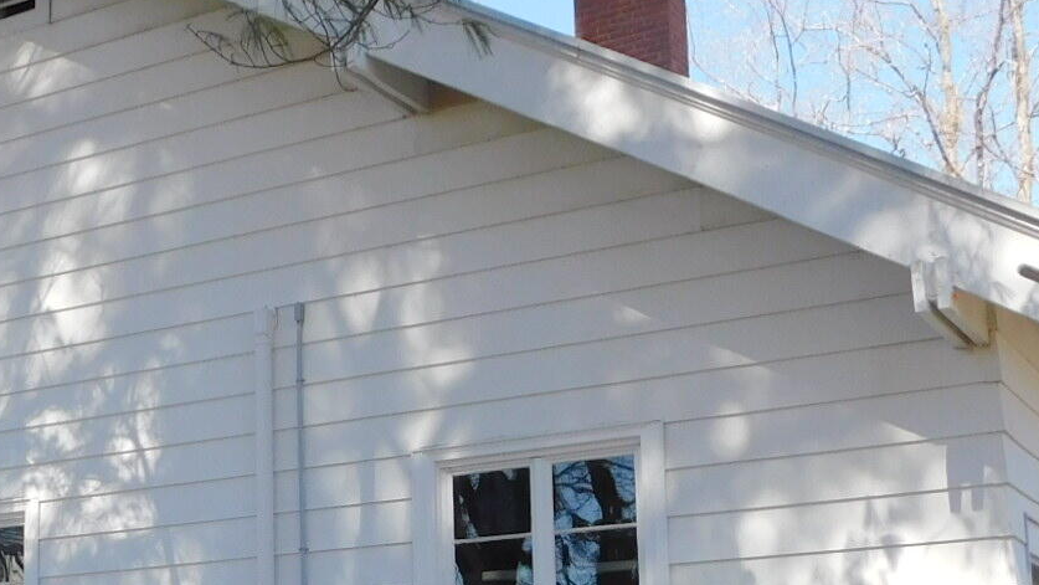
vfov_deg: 17.4
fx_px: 1874
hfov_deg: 30.7
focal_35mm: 68
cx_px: 323
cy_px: 544
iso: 125
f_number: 3
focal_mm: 4
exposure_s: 1/640
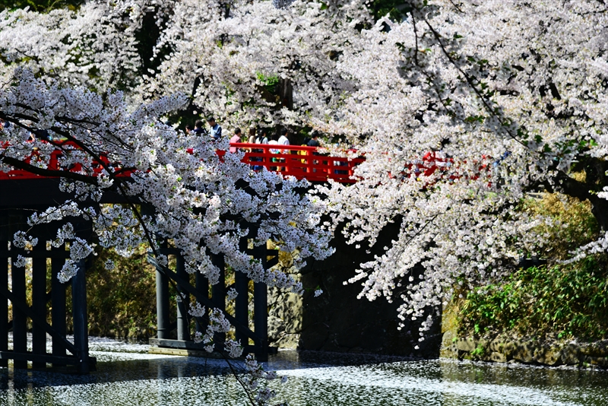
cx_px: 304
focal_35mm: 120
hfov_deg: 17.1
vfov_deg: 11.4
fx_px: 2027
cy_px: 203
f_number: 9
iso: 250
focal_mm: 120
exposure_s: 1/320
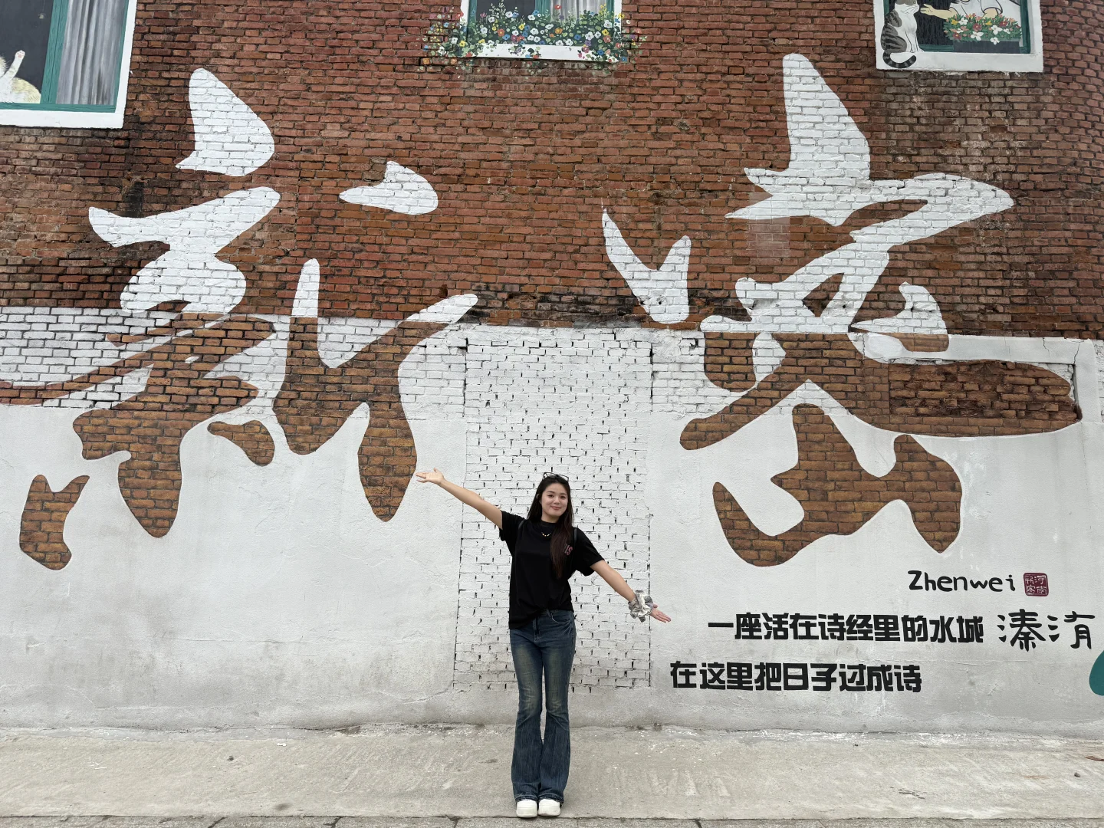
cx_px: 552
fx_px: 765
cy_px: 414
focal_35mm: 24
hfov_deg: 71.6
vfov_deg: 56.8
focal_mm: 6.76
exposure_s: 1/1271
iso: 80
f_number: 1.78
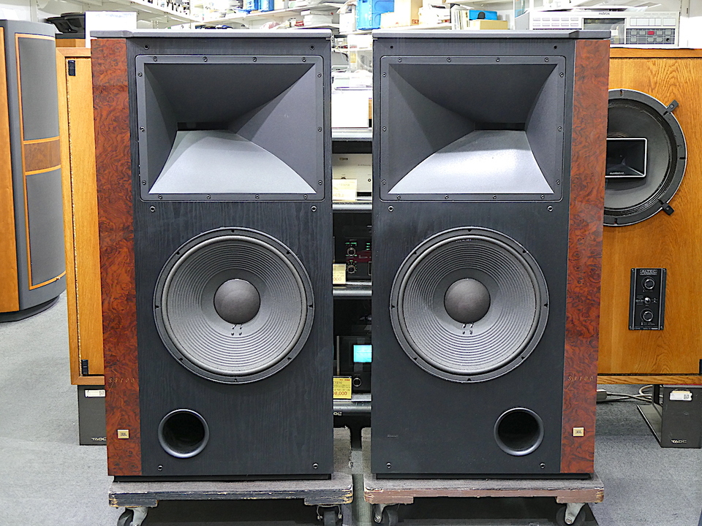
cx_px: 351
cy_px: 263
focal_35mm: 50
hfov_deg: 38.2
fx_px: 1014
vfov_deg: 29.1
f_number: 4.1
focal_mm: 9
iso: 200
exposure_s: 1/2.5
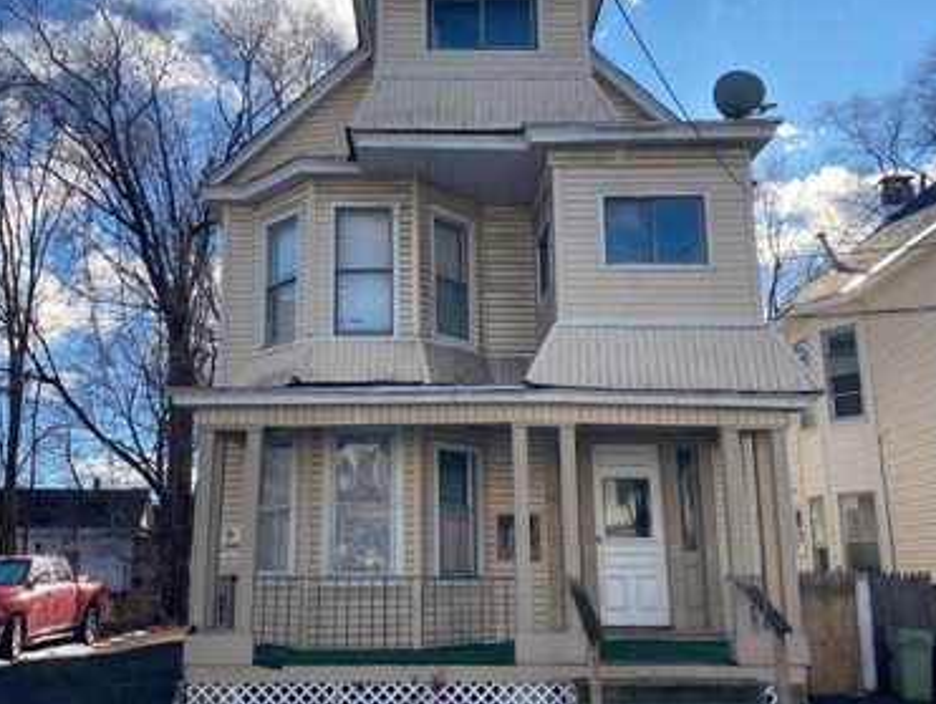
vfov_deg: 40.7
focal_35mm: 35
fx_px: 947
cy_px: 372
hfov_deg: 52.5
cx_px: 419
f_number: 1.8
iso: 32
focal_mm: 4.25
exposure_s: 1/2066
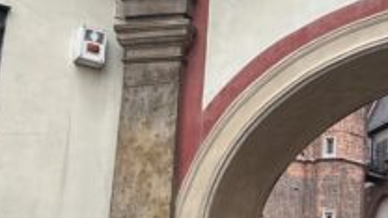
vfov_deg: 9.4
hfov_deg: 16.0
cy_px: 205
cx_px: 466
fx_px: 1327
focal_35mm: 129
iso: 80
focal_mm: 6.86
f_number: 1.78
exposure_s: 1/166
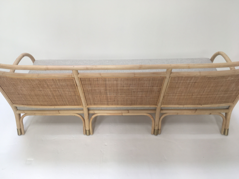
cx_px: 120
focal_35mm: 29
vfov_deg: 48.2
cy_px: 90
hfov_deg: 61.7
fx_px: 200
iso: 32
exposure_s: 1/50
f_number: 2.2
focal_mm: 4.15
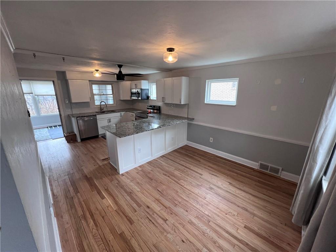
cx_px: 168
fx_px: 126
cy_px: 126
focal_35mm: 13
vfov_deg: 89.9
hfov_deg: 106.2
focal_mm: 1.57
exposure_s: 1/60
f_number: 1.8
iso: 160
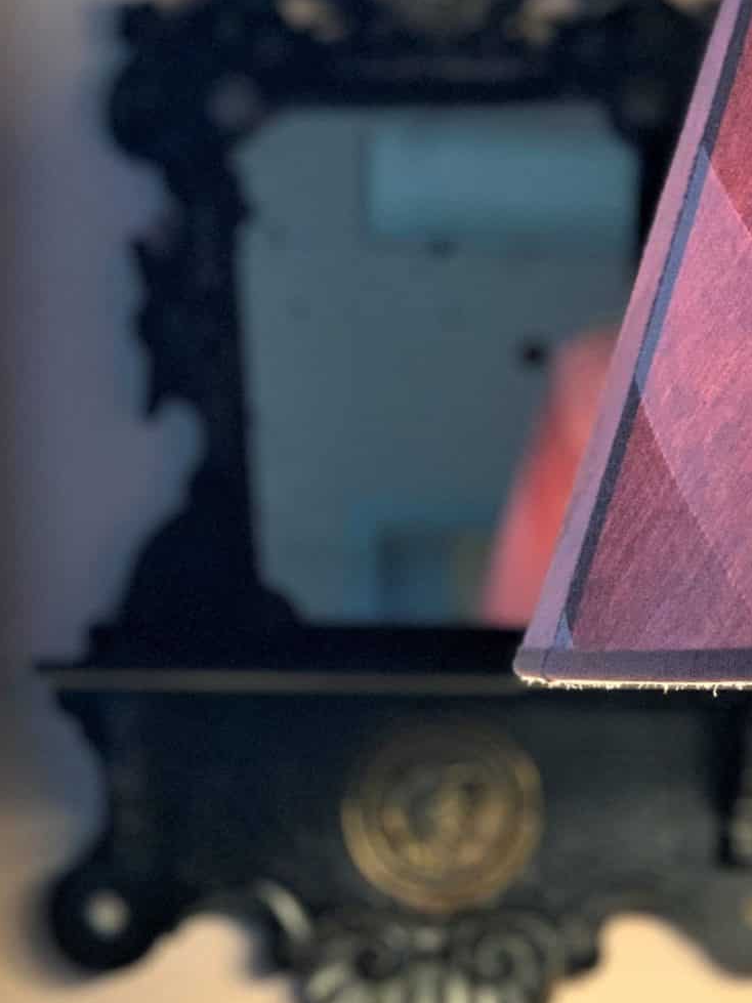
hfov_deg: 14.5
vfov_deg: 19.2
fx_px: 2955
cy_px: 357
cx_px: 491
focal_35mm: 102
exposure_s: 1/54
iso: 400
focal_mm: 6
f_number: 2.4
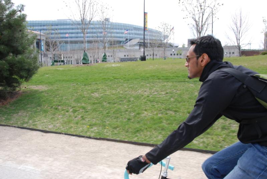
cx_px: 134
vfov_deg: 36.9
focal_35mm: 36
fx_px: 267
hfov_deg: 53.1
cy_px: 90
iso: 400
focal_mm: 24
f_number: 9.5
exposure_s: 1/350
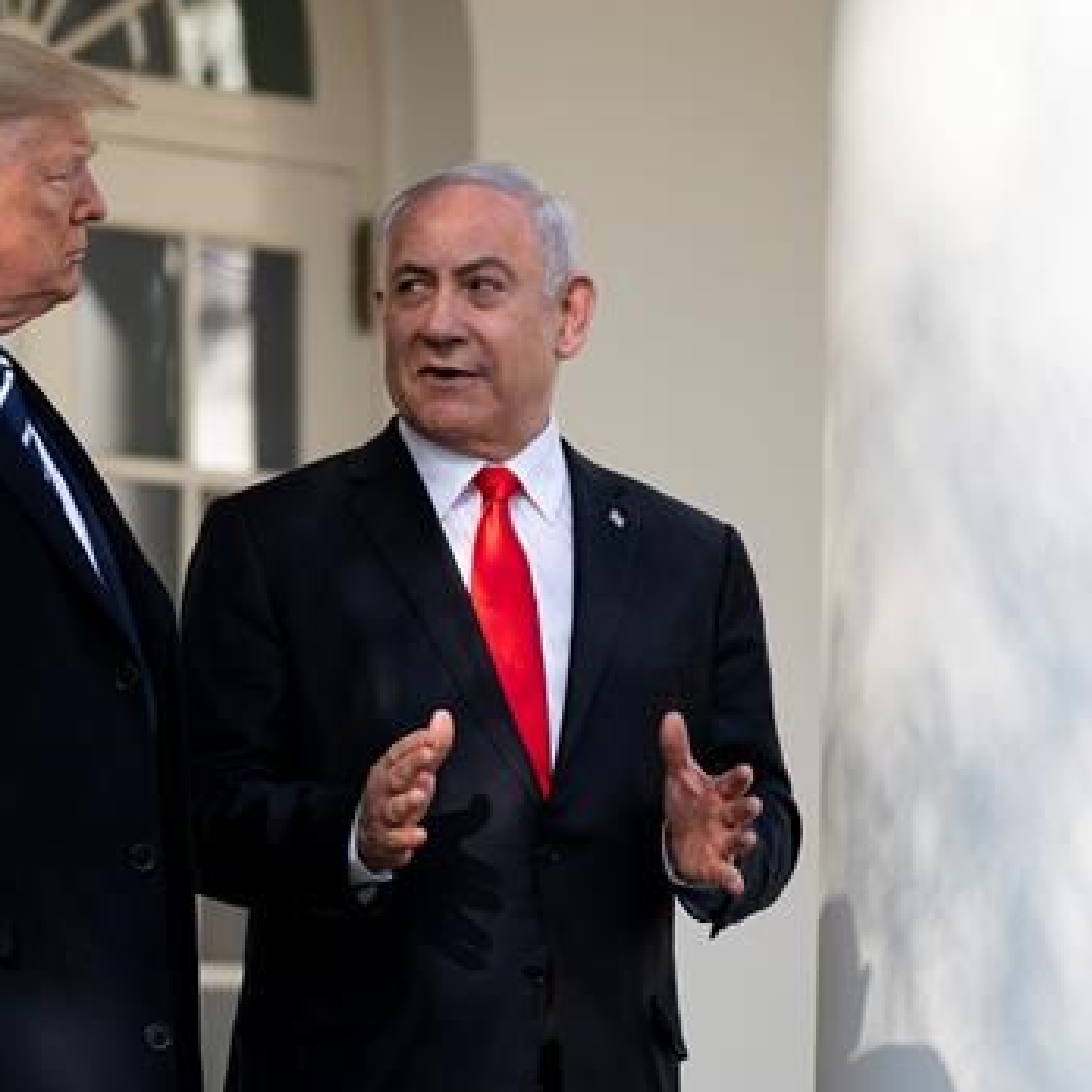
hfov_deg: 7.0
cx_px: 308
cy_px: 595
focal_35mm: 249
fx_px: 8887
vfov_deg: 7.0
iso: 1250
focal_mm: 157
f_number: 4
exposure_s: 1/3200
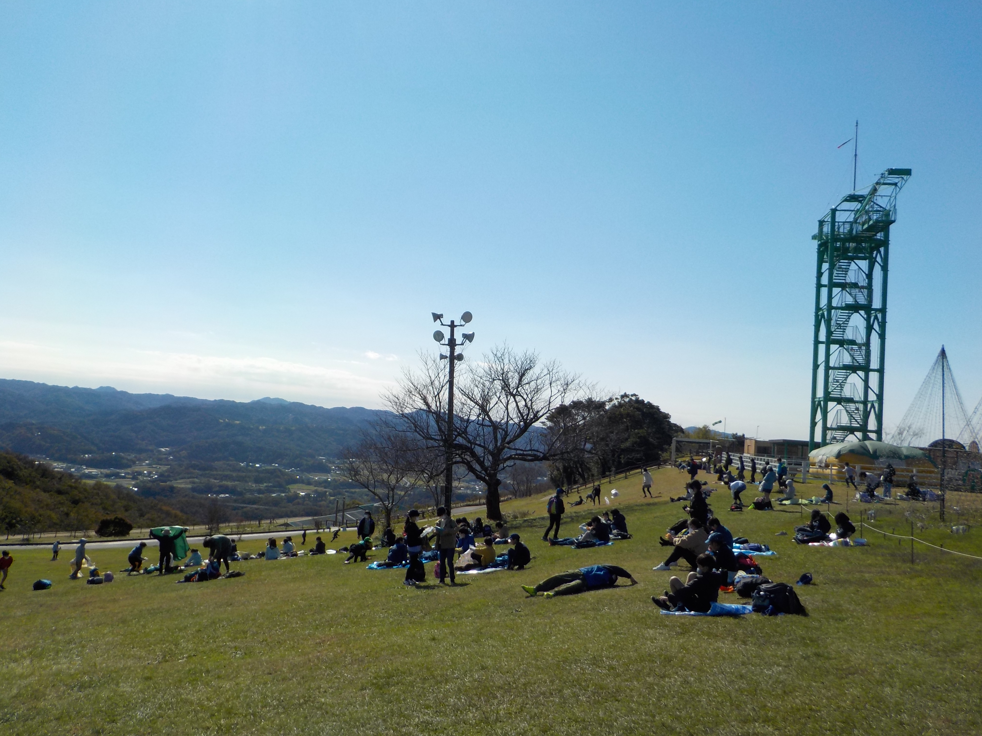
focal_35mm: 30
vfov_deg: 46.8
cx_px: 491
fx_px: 851
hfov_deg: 60.0
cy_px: 368
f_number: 6.6
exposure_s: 1/2000
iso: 125
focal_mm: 4.1
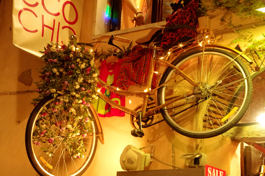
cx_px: 132
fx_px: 603
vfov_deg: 16.6
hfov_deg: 24.8
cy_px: 88
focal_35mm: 82
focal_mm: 55
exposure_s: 1/60
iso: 6400
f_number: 8
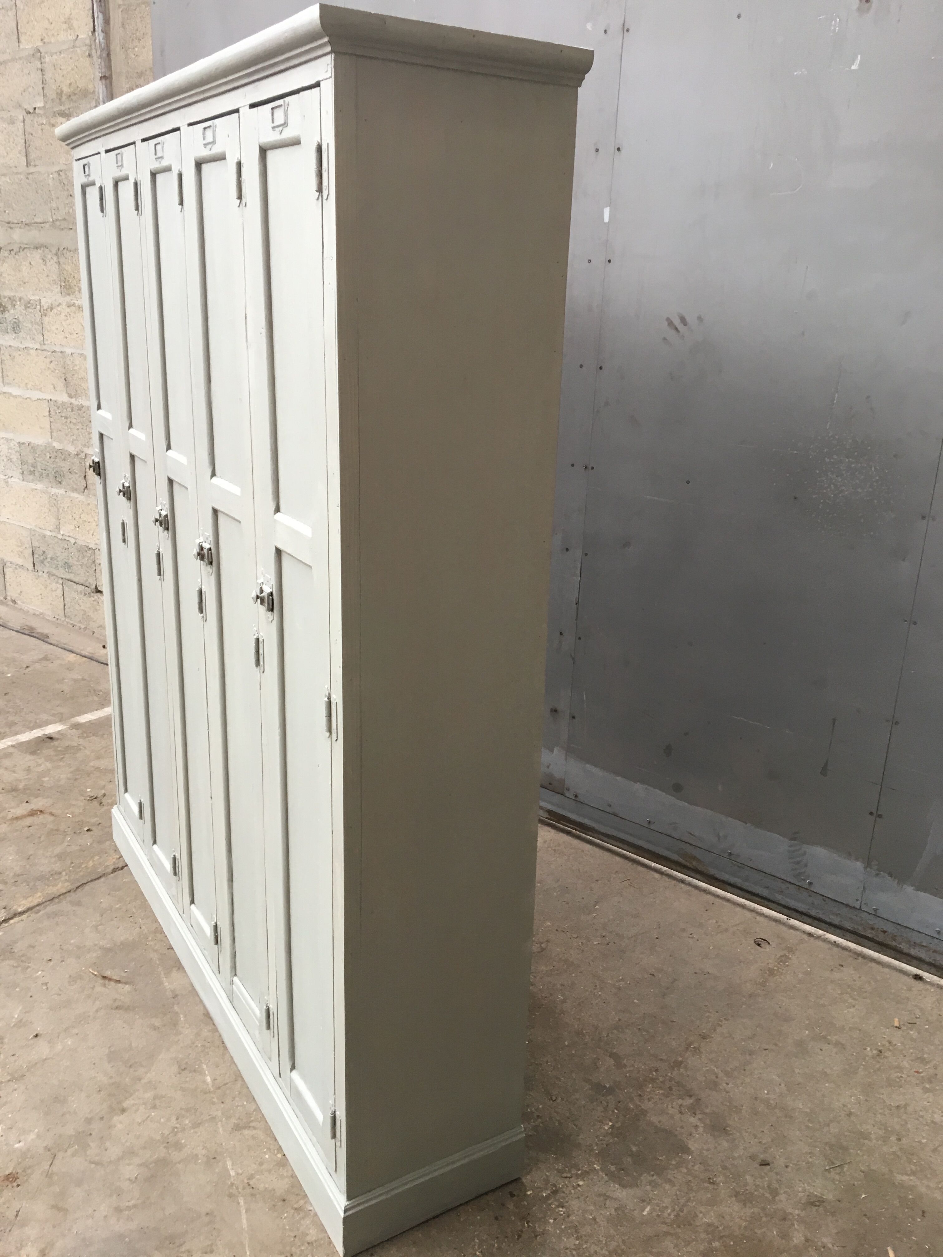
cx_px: 472
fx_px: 1053
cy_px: 628
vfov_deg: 61.7
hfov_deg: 48.2
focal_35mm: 29
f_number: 2.2
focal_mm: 4.15
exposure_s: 1/33
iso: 100
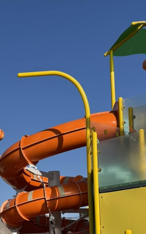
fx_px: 420
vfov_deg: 29.7
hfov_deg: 18.8
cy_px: 214
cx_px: -23
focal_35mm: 66
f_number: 1.78
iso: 80
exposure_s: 1/7092
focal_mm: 6.76
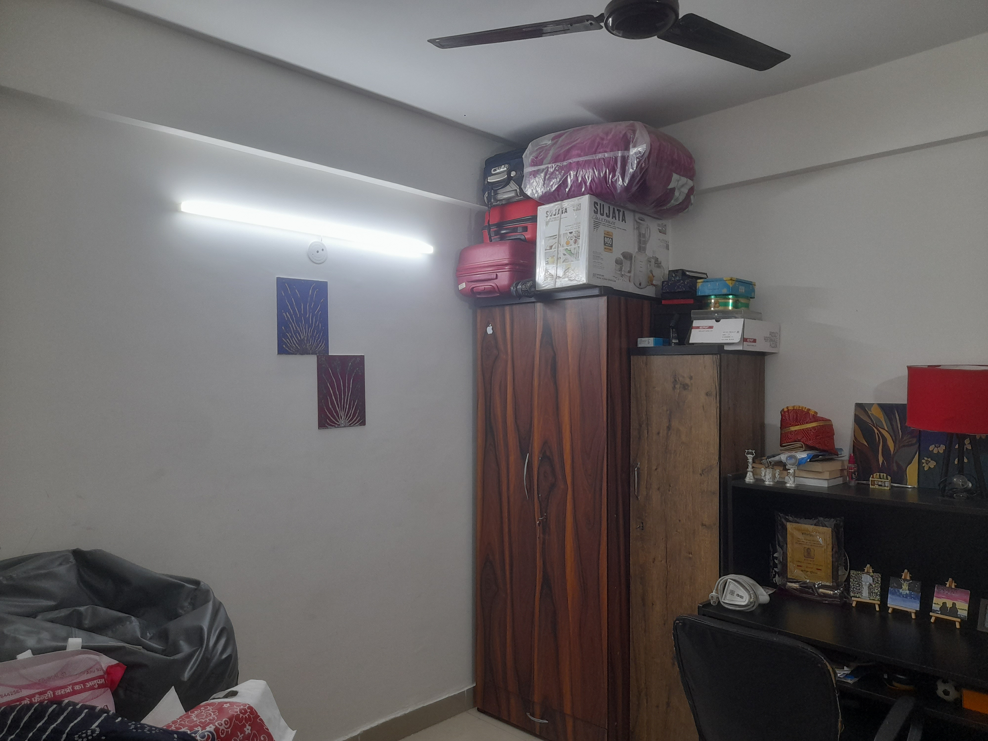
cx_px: 494
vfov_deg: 54.9
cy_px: 370
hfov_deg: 69.4
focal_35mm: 25
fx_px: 714
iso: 125
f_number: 2
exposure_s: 1/50
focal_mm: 4.6
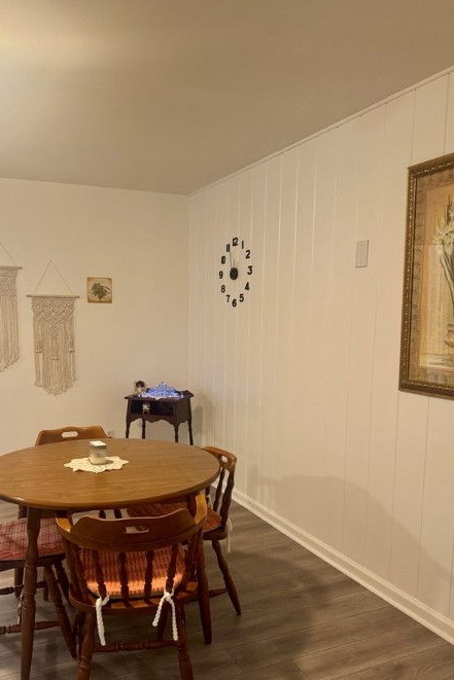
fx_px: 548
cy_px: 387
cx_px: 186
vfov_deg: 63.4
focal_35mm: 29
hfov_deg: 44.8
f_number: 1.78
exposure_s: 1/60
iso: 320
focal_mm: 6.76
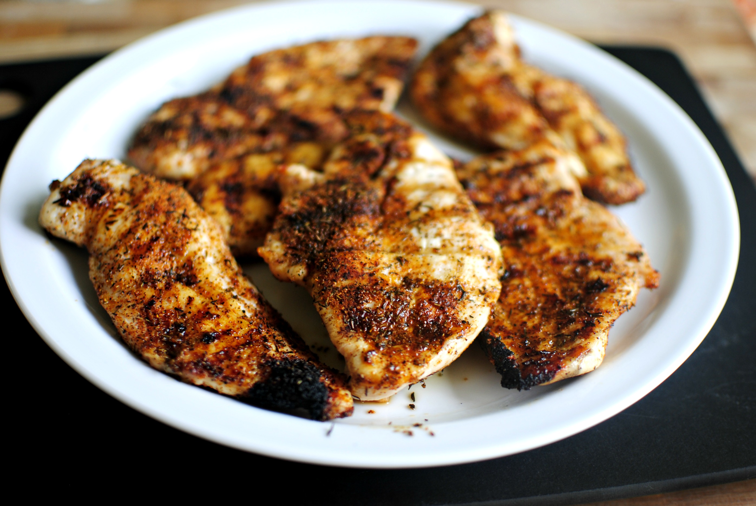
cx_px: 378
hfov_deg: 37.8
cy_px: 253
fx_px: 1104
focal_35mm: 52
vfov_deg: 25.8
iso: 100
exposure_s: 1/60
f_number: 1.8
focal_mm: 35
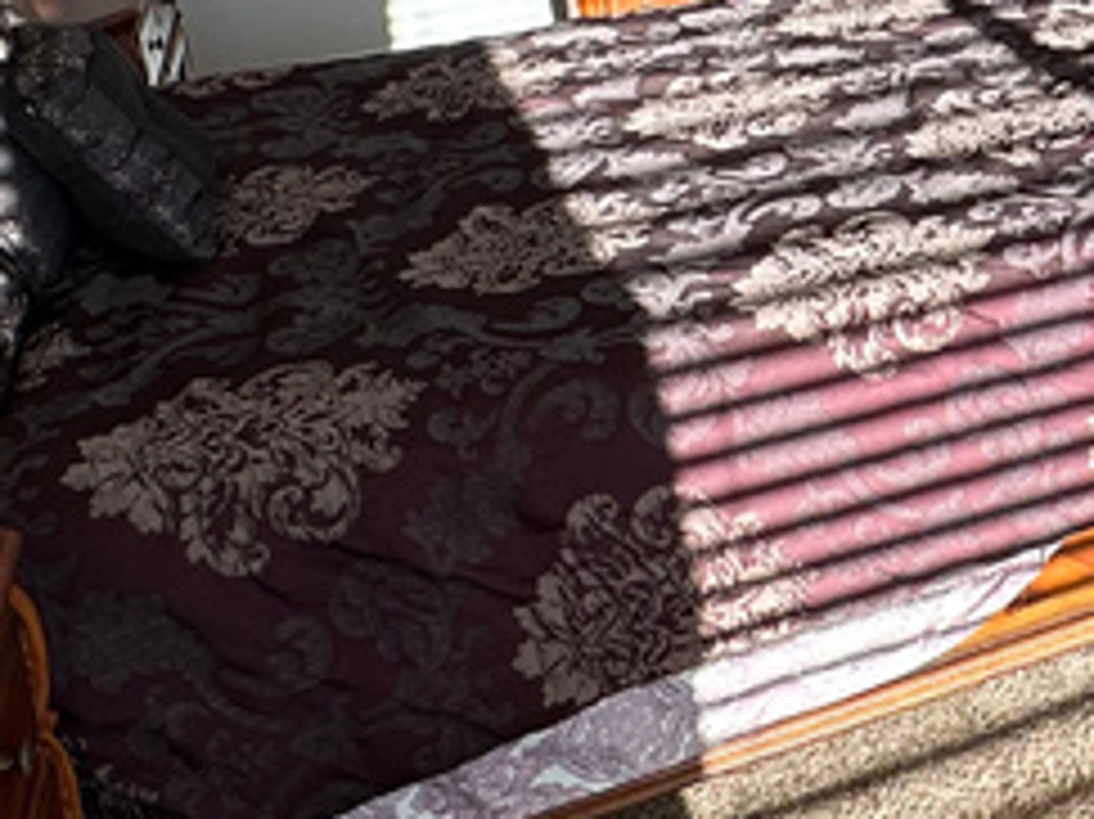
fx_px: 1864
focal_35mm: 59
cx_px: 1292
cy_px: -202
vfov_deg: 22.5
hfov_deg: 28.7
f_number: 2.2
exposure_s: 1/145
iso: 40
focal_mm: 2.22
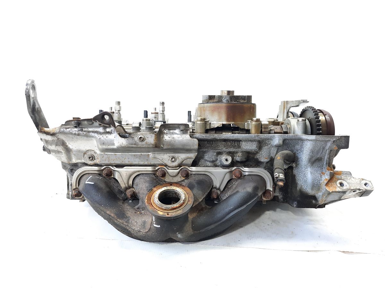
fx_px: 278
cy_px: 144
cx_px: 192
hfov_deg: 69.4
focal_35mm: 25
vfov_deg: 54.9
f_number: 2
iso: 200
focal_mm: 4.6
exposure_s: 1/50
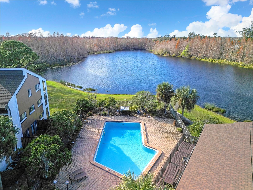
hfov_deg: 71.6
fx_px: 175
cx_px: 126
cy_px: 95
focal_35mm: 24
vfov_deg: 56.8
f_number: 1.7
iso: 100
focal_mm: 6.72
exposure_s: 1/20
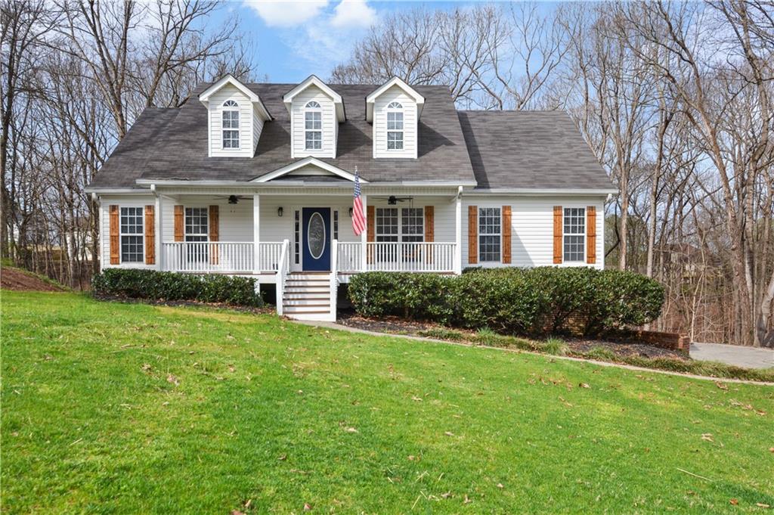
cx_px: 387
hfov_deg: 70.5
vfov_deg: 50.3
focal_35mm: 26
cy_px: 258
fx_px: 548
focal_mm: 17
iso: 100
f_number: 7.1
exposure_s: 1/200
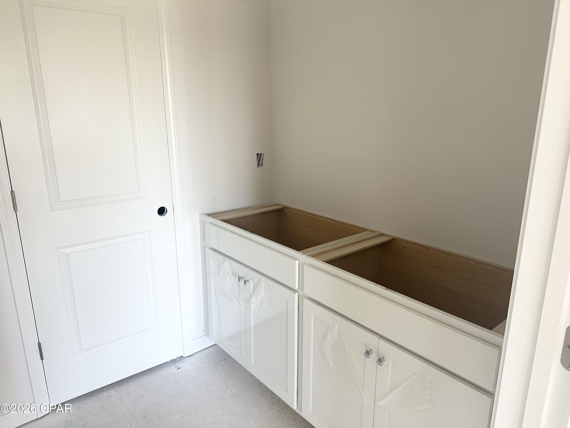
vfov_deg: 56.8
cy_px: 214
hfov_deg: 71.6
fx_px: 395
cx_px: 285
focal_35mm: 24
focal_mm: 6.86
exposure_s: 1/60
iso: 250
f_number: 1.78
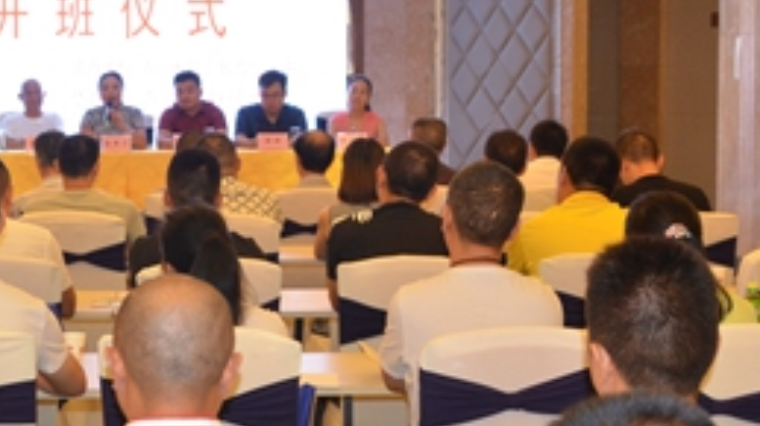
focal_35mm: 97
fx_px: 1953
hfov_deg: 21.8
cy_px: 234
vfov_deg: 12.4
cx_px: 161
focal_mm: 32
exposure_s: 1/90
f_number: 5.6
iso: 1250
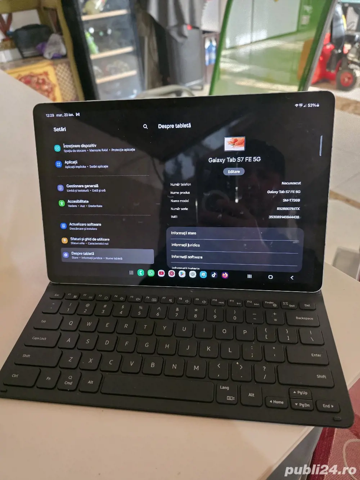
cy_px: 240
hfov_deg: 58.9
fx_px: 319
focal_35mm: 23
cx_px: 180
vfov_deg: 73.9
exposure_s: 1/101
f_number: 1.7
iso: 1250
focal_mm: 6.3
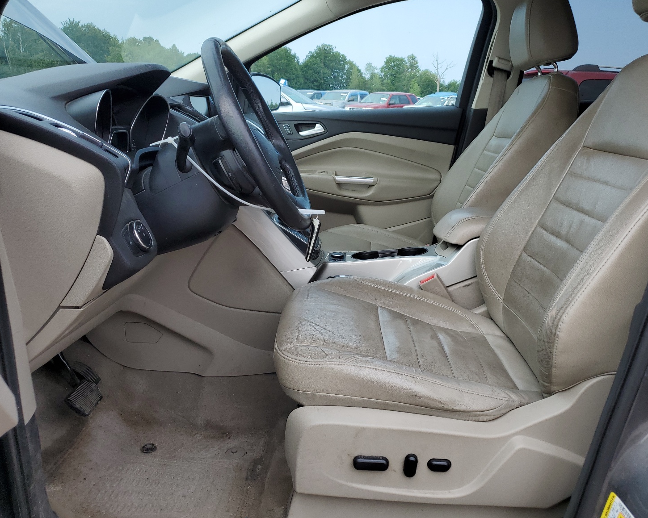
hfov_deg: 62.1
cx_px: 352
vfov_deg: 51.5
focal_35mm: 28
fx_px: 537
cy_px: 259
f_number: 1.5
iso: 50
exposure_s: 1/833
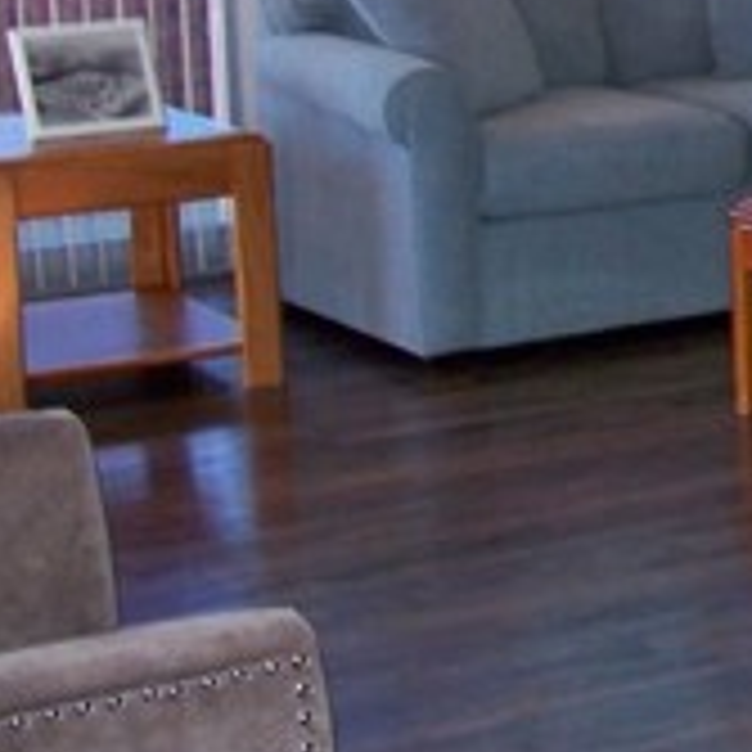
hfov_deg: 14.8
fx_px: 2753
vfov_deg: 15.3
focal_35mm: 112
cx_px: 1000
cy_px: 0
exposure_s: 1/30
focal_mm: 5.85
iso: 200
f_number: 2.8
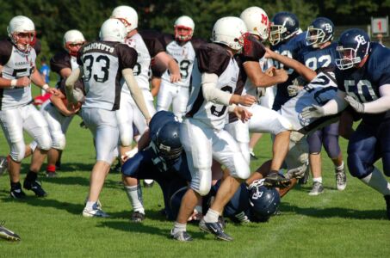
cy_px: 129
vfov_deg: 6.8
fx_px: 2189
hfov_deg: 10.2
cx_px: 195
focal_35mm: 202
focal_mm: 135
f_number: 5.6
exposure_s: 1/1600
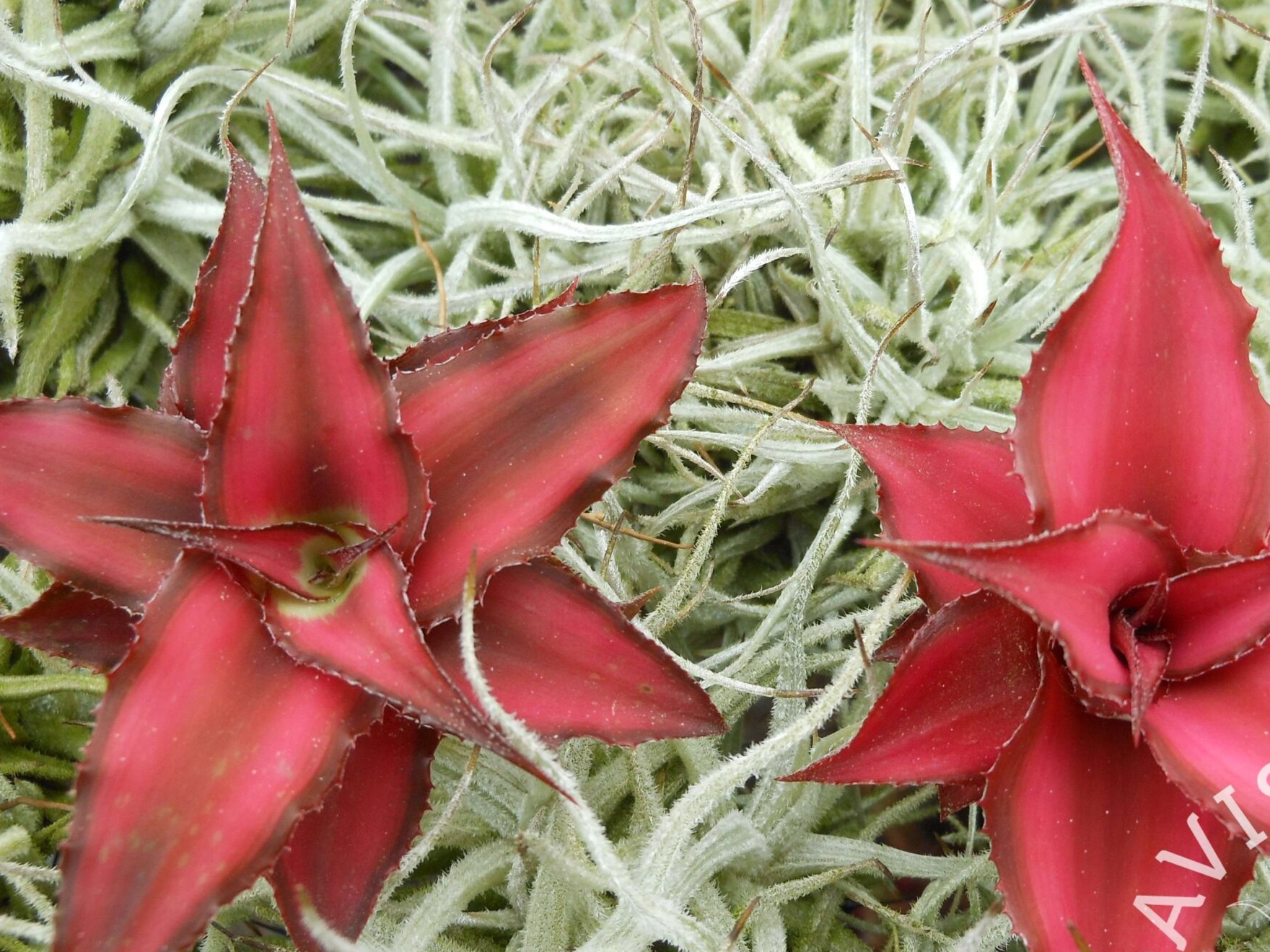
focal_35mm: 48
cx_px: 718
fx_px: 1761
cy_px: 557
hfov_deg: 39.6
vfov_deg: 30.2
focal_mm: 5.9
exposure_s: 1/60
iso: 80
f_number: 4
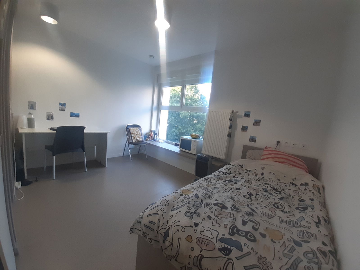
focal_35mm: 13
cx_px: 180
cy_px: 135
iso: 125
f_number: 2.2
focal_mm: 1.13
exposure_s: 1/50
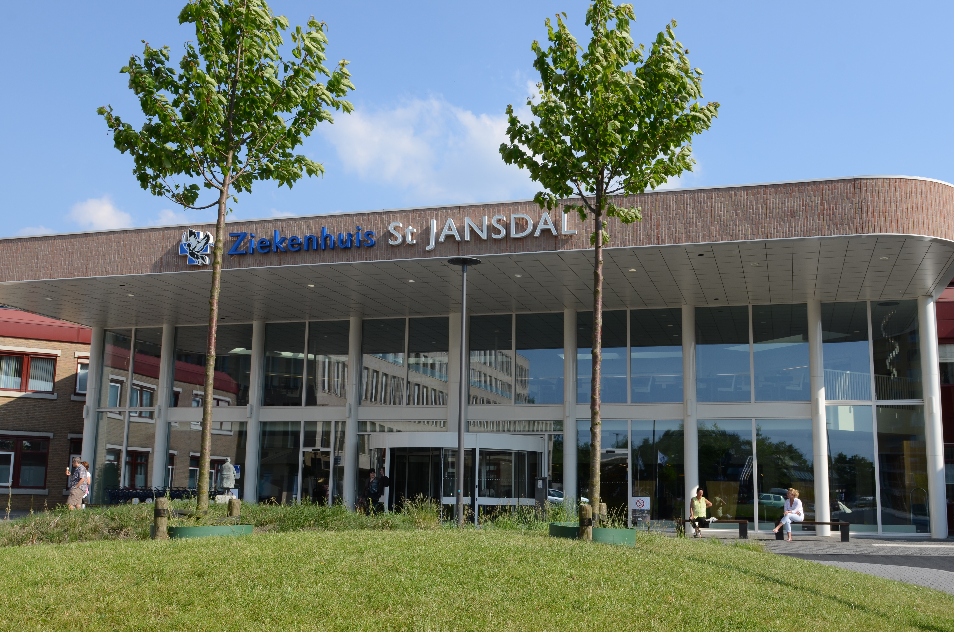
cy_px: 316
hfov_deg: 53.2
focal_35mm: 36
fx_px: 952
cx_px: 477
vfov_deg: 36.7
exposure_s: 1/125
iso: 100
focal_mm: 24
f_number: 10
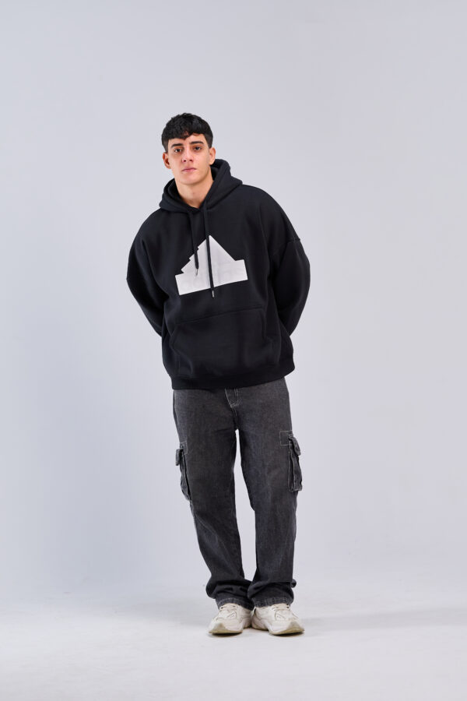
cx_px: 234
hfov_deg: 16.1
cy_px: 350
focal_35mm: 85
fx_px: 1654
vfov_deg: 23.9
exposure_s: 1/250
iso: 320
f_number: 2
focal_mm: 85
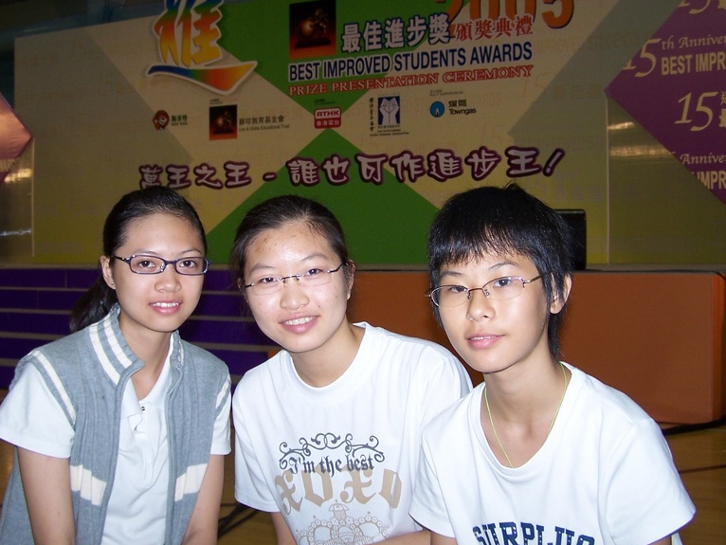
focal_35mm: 50
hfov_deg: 38.1
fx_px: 1049
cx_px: 320
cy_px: 256
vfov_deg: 29.1
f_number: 2.8
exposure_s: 1/60
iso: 80
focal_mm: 6.3
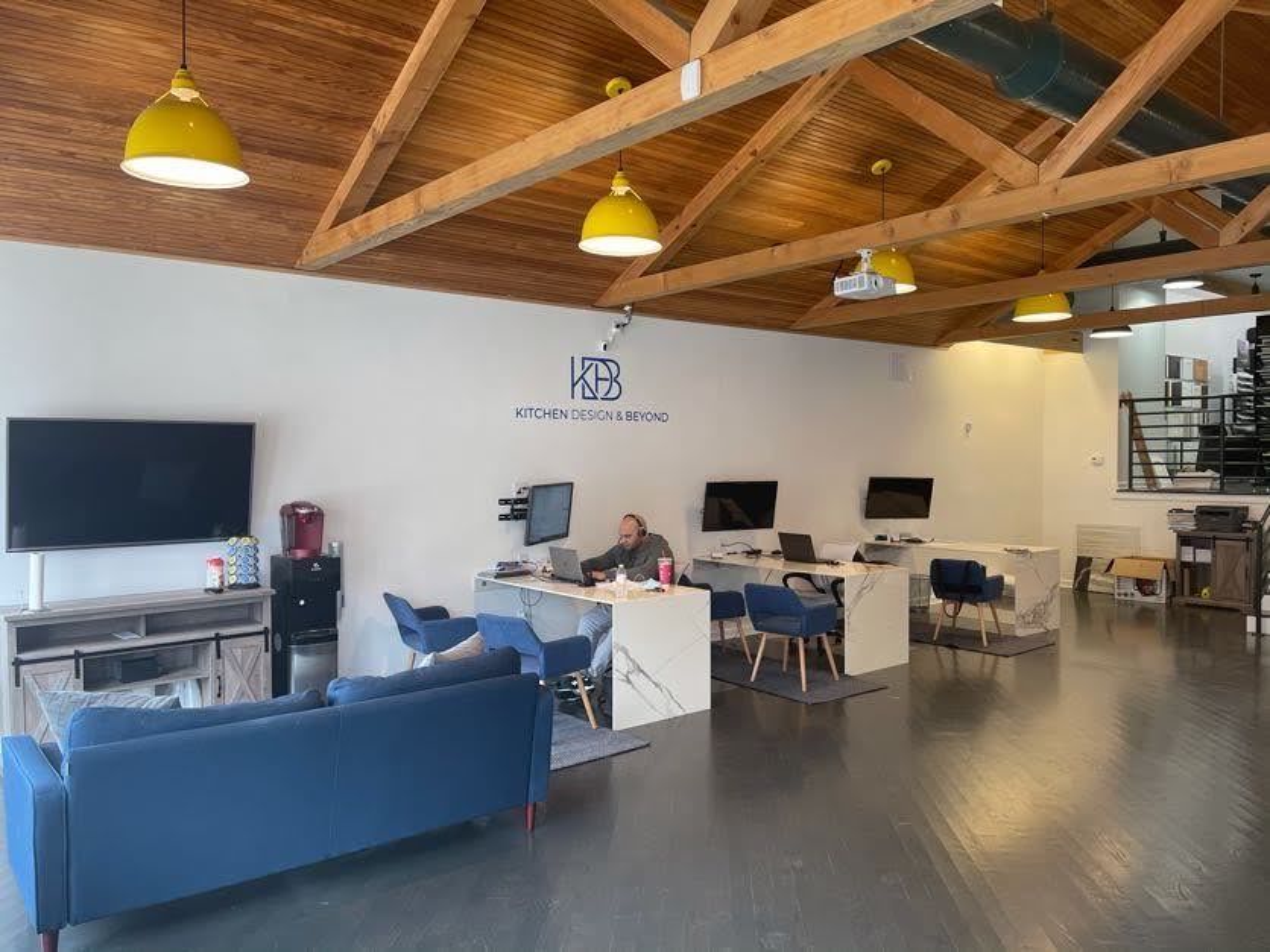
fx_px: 954
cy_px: 476
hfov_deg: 67.3
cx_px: 635
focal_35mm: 26
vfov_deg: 53.1
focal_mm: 5.1
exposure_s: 1/120
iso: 125
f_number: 1.6
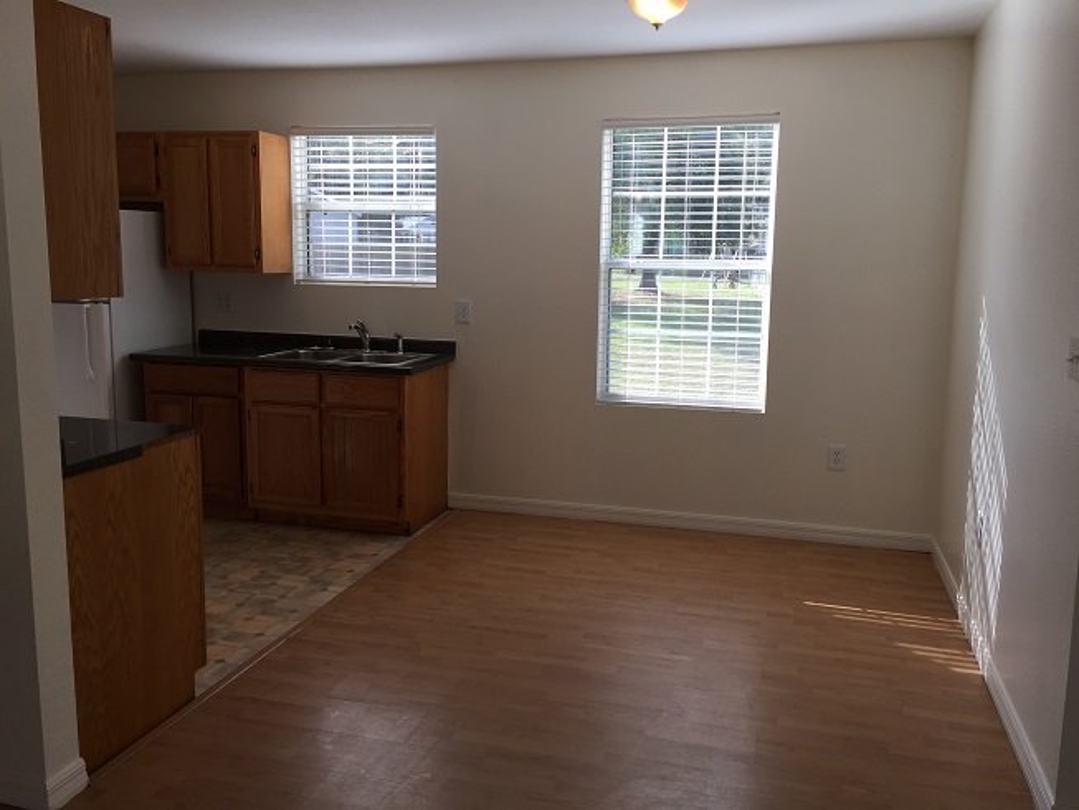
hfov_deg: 61.7
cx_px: 540
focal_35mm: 29
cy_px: 405
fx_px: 904
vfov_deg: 48.2
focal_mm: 4.15
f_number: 2.2
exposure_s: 1/183
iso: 32
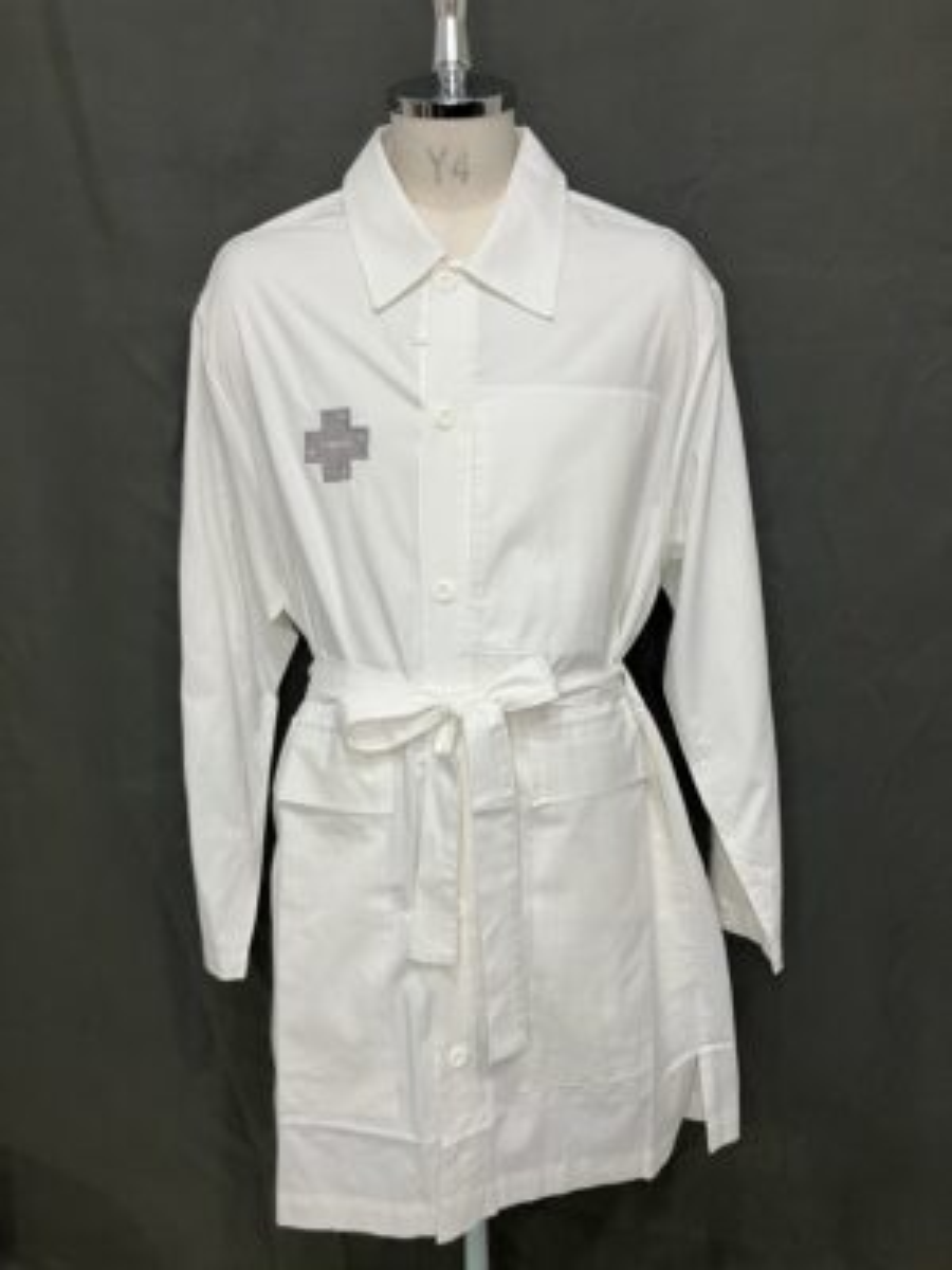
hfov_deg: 49.7
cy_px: 635
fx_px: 1027
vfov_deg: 63.4
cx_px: 476
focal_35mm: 28
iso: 50
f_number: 1.8
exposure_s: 1/50
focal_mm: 3.99
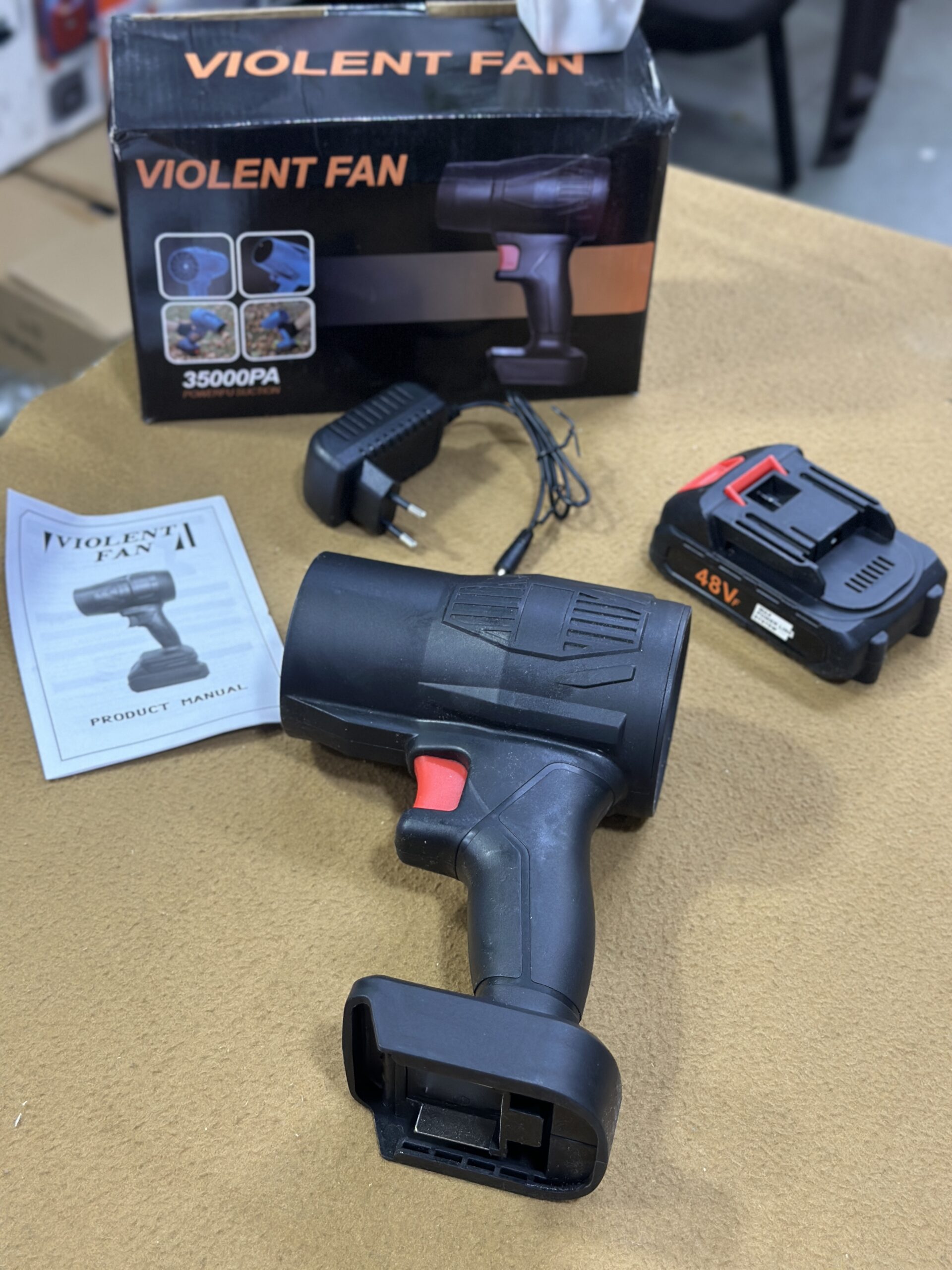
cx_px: 476
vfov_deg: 39.7
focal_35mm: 48
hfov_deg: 30.3
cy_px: 635
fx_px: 1760
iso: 250
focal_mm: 6.86
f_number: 1.78
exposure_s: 1/50
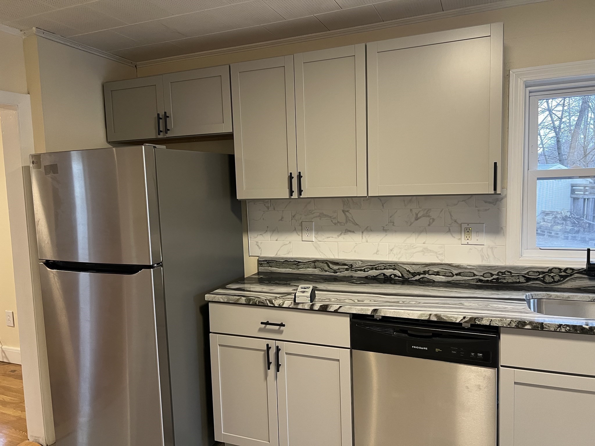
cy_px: 223
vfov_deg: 53.1
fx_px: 447
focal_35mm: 26
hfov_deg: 67.3
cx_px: 298
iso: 200
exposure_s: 1/60
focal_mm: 5.7
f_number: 1.5
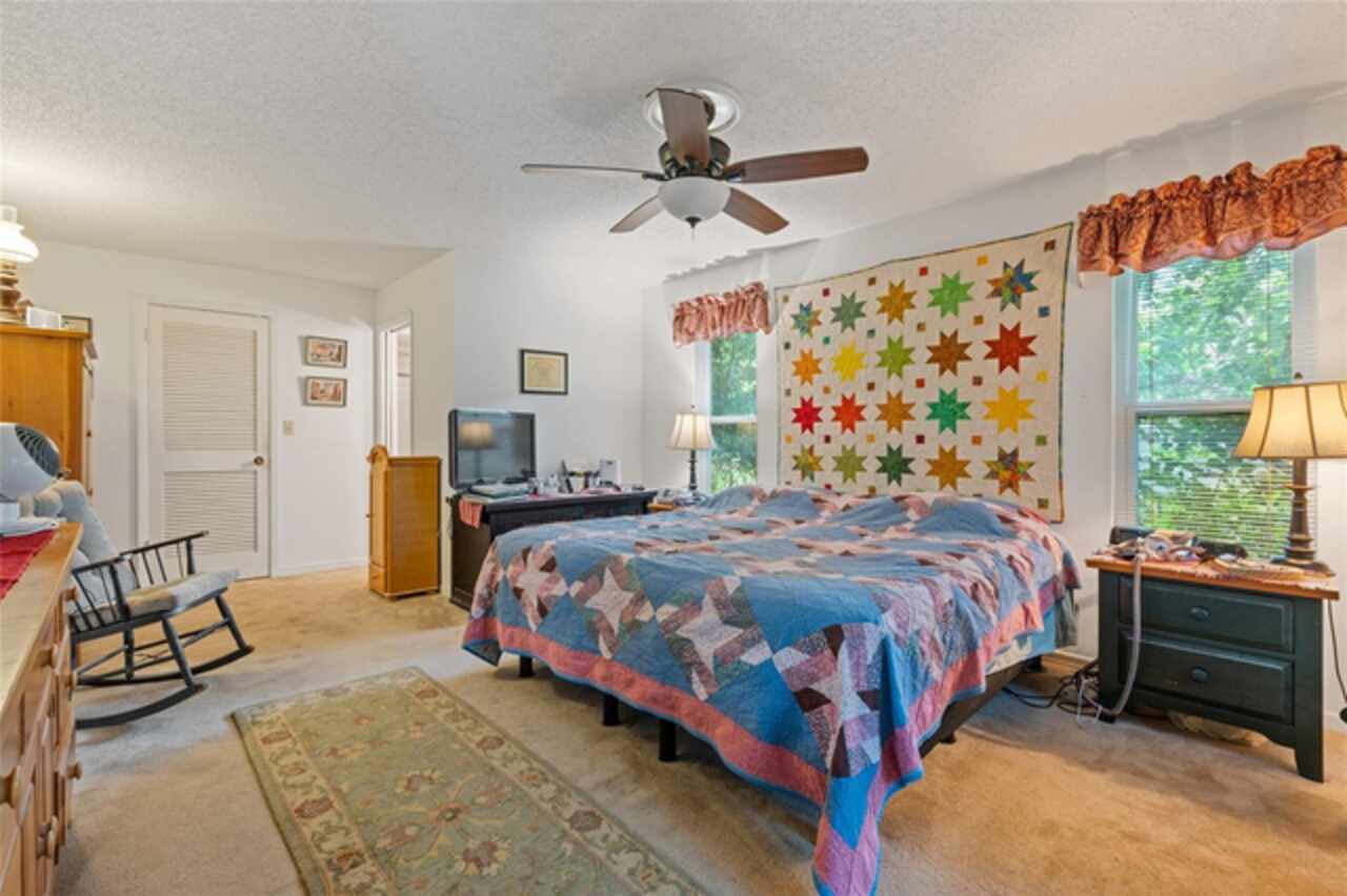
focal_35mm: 16
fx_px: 598
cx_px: 674
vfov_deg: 73.7
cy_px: 448
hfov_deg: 96.8
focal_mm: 16
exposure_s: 5
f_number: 11
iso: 250
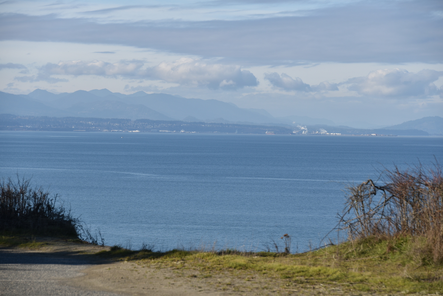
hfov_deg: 12.8
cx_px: 222
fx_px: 1969
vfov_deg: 8.6
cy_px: 148
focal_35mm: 160
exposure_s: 1/320
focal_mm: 160
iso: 100
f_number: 8
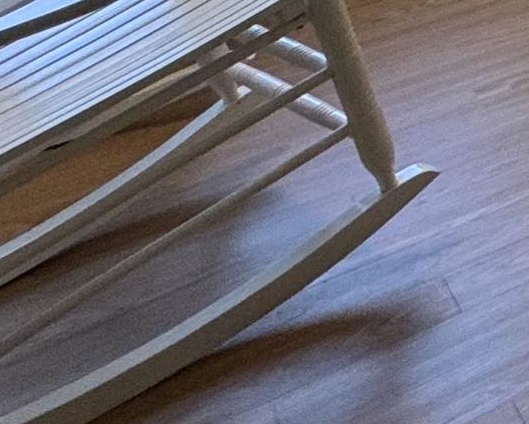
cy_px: -560
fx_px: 1237
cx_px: 1238
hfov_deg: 15.2
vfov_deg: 14.1
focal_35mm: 79
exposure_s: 1/120
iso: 160
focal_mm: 2.22
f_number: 2.2
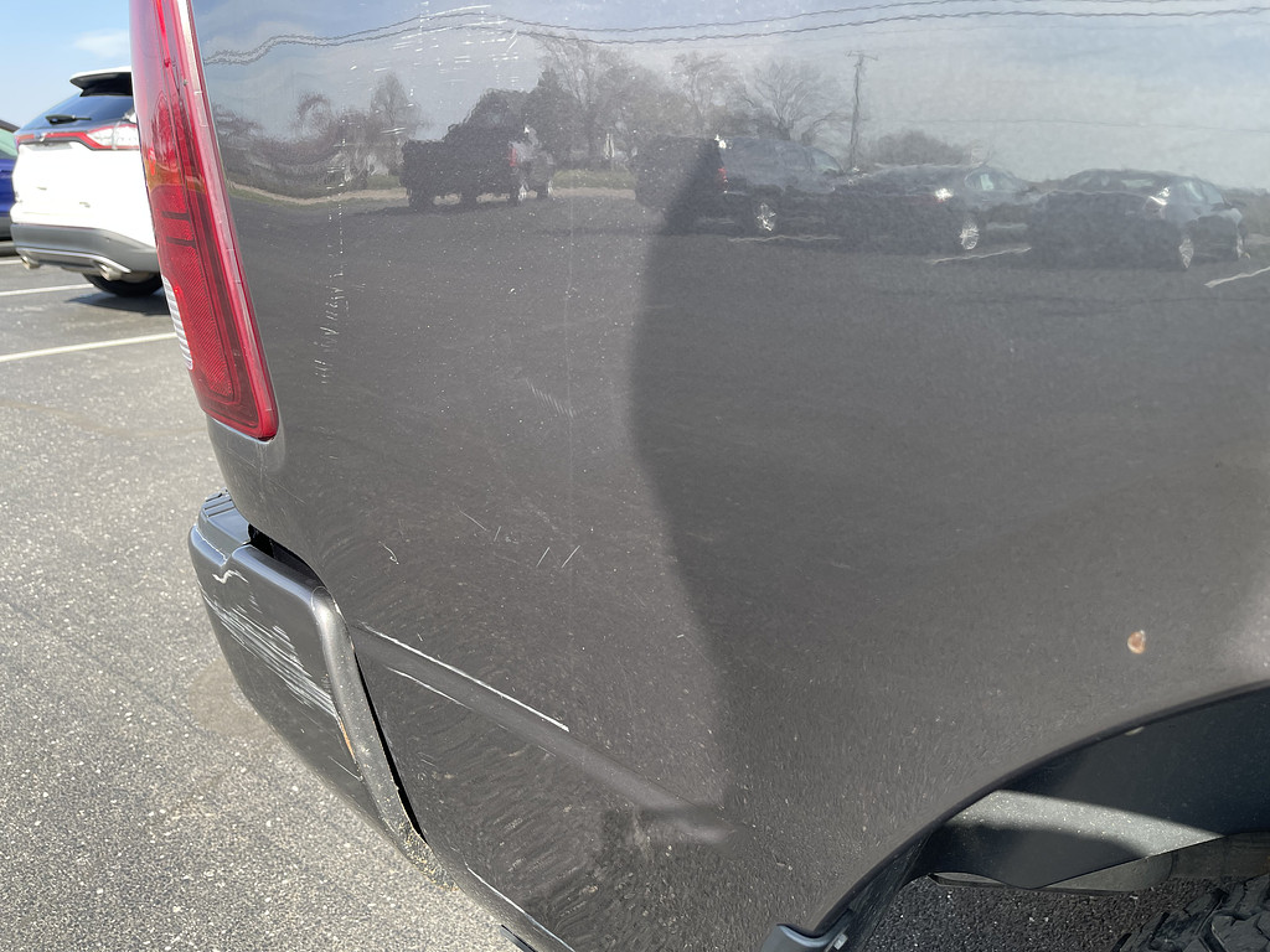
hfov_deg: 69.4
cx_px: 635
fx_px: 917
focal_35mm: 25
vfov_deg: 54.9
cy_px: 476
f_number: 1.6
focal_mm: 5.1
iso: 32
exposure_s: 1/535
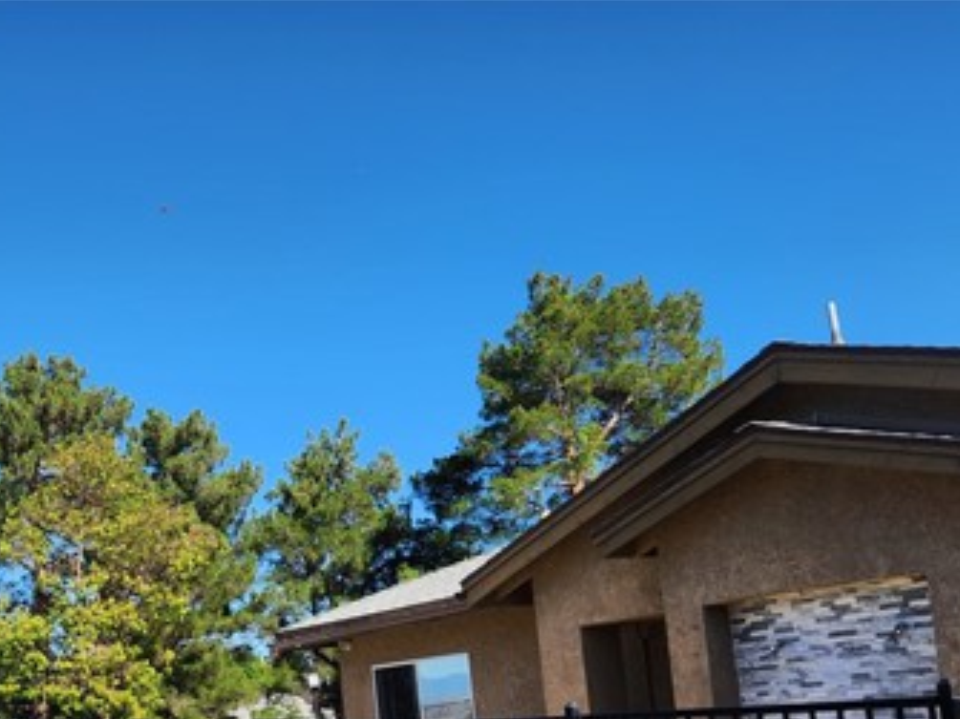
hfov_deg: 40.5
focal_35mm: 44
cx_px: 143
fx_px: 1220
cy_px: 685
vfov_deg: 30.9
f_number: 1.8
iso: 20
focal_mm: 5.4
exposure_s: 1/1538
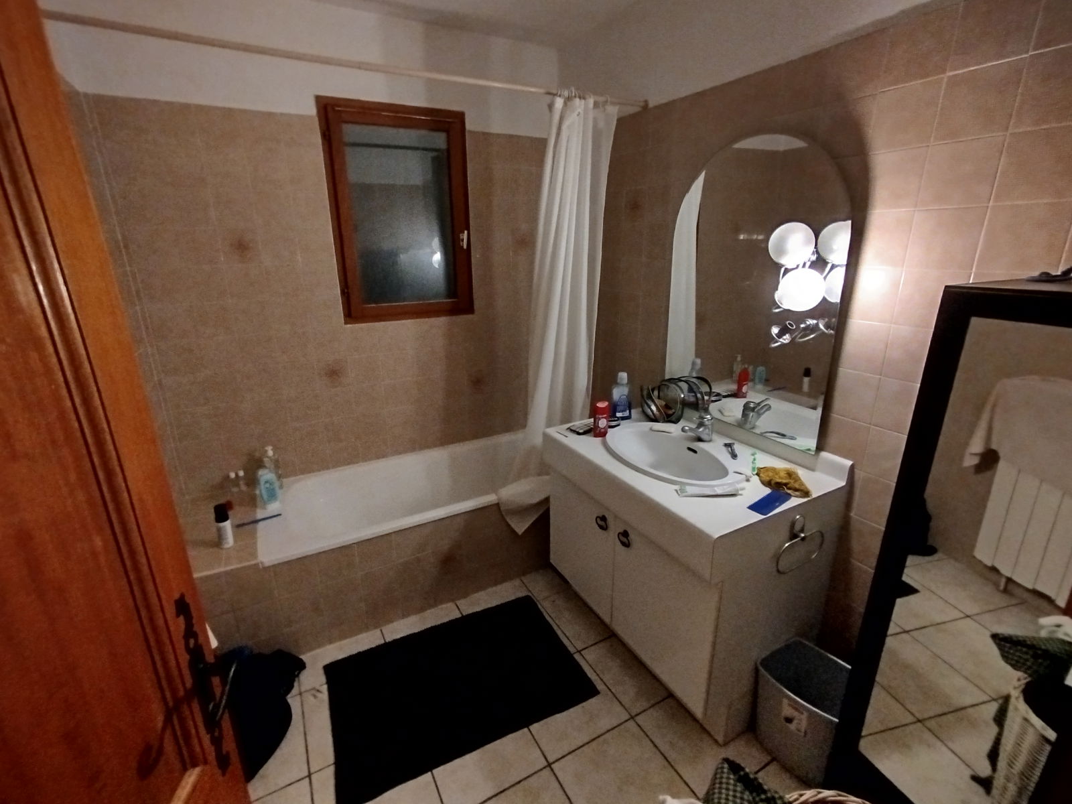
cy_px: 402
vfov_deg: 81.7
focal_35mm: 15
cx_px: 536
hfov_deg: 98.2
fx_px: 465
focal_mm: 1.65
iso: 250
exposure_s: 1/20
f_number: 2.2
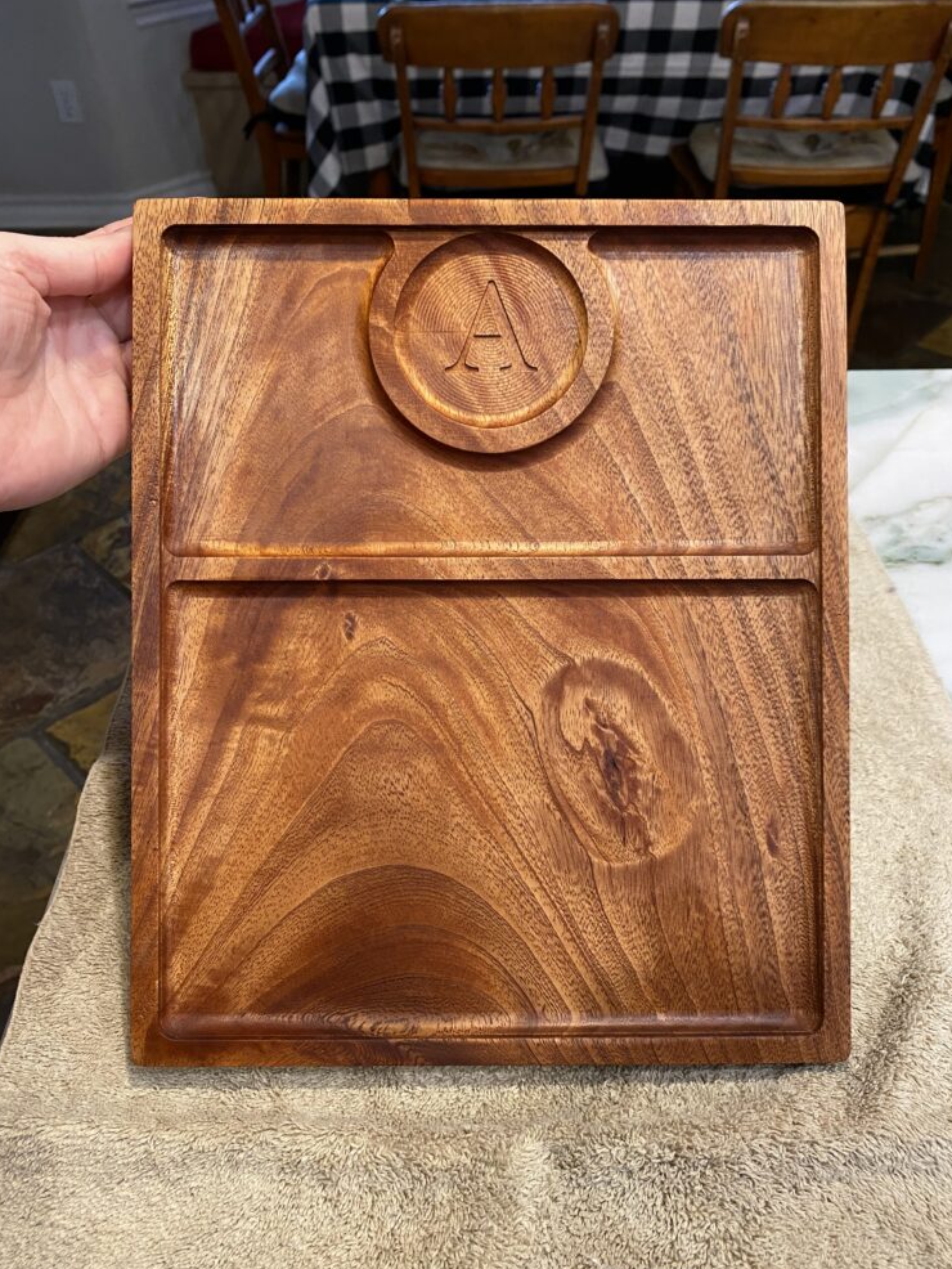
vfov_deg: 65.3
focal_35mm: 27
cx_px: 466
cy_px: 637
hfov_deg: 51.4
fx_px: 990
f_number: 1.8
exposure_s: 1/59
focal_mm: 4.25
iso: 200
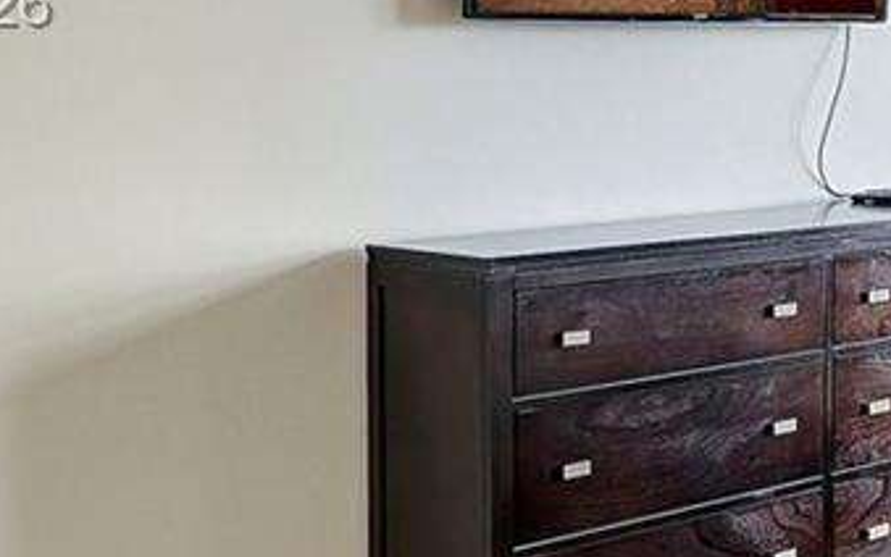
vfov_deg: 16.6
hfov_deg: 22.2
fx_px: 1870
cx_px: 1335
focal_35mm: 77
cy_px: 9
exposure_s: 1/6
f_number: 13
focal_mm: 16
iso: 640
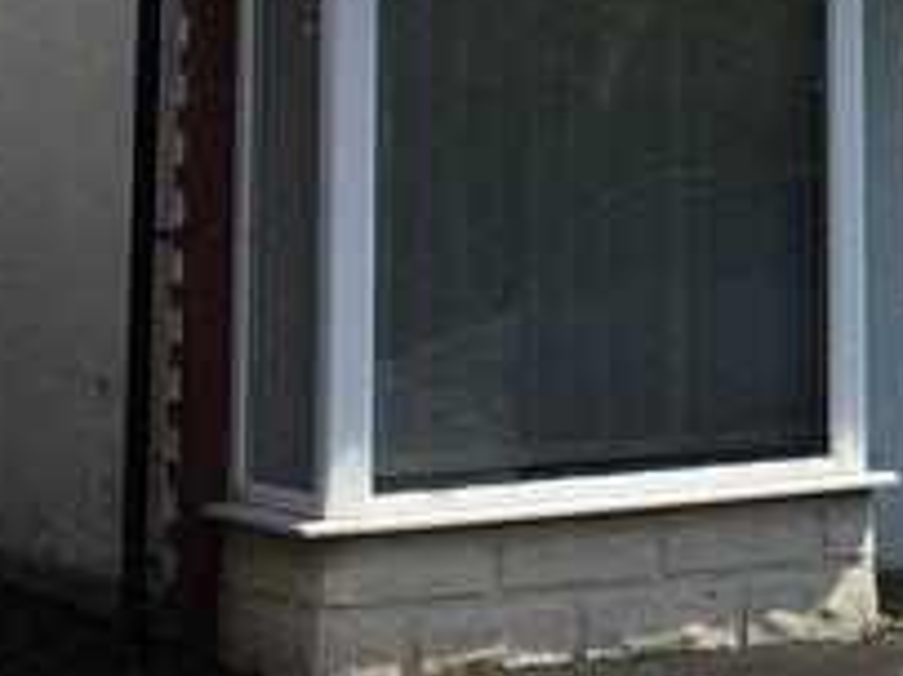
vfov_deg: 8.8
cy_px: -560
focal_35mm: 162
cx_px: 1457
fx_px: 4223
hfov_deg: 11.6
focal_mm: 4.15
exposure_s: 1/2564
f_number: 2.2
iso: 25
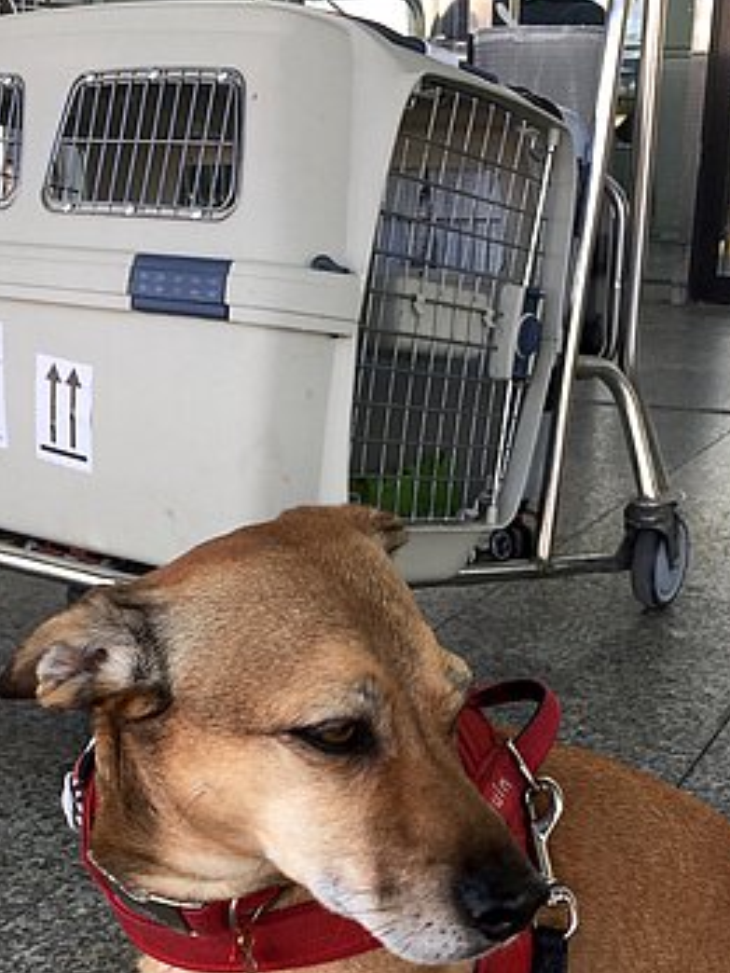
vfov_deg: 37.3
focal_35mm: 50
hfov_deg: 29.1
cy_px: 724
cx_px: 372
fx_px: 1406
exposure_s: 1/157
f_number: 2.2
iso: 32
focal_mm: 4.15
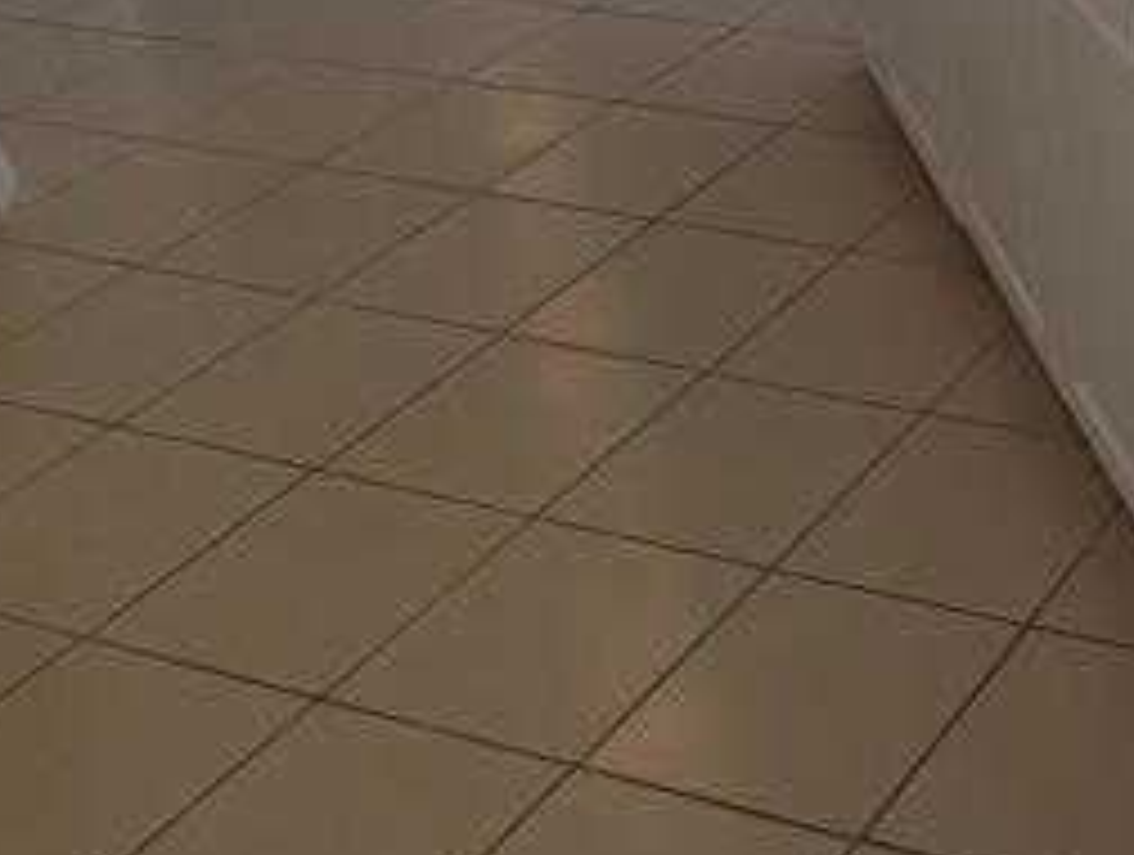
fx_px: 2133
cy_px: -43
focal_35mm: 65
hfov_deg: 25.9
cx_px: 1440
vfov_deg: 21.7
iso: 43
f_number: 2.2
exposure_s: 1/120
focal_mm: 2.35
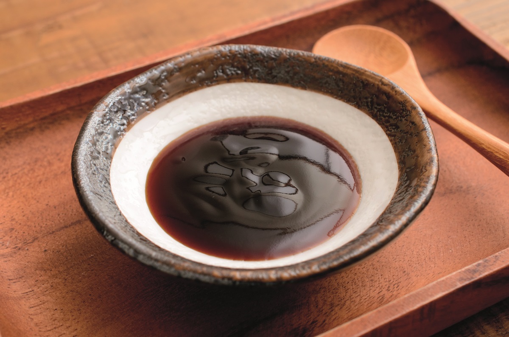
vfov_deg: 22.5
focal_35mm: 60
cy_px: 168
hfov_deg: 33.5
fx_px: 846
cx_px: 254
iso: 200
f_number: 9
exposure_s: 1/60
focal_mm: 40
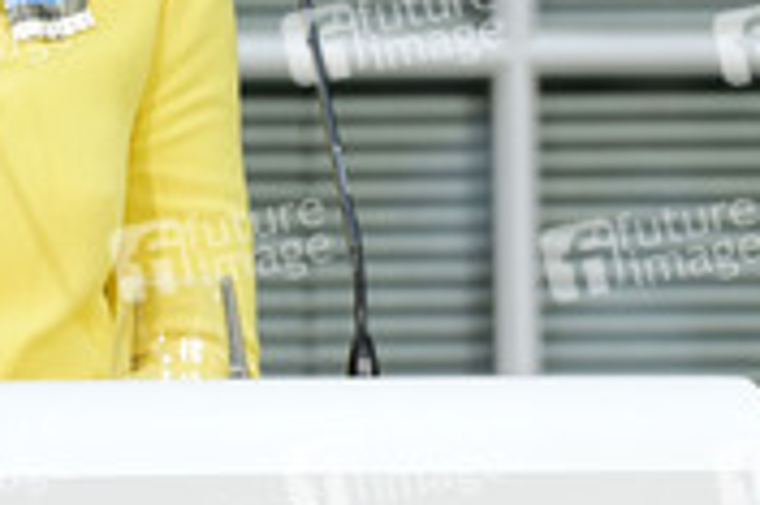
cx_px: -153
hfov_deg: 2.4
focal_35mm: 871
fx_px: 18370
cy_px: -73
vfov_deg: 1.6
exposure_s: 1/500
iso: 5000
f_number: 9
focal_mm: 340
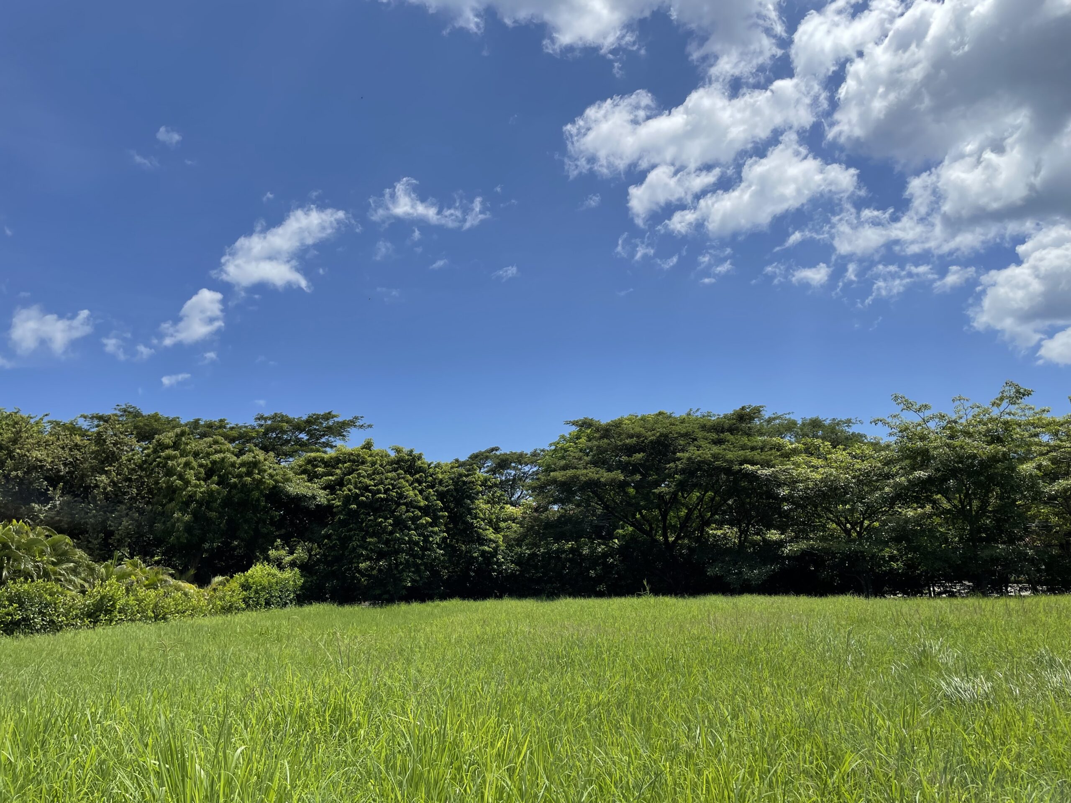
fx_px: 804
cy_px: 402
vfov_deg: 53.1
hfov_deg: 67.3
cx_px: 536
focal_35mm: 26
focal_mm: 4.2
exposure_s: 1/5556
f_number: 1.6
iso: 32
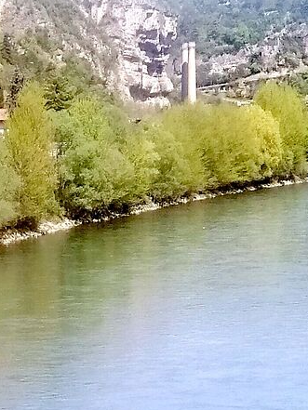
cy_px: 556
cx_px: 58
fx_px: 1743
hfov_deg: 10.1
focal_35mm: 147
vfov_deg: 12.9
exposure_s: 1/1107
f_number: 1.8
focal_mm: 3.95
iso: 50
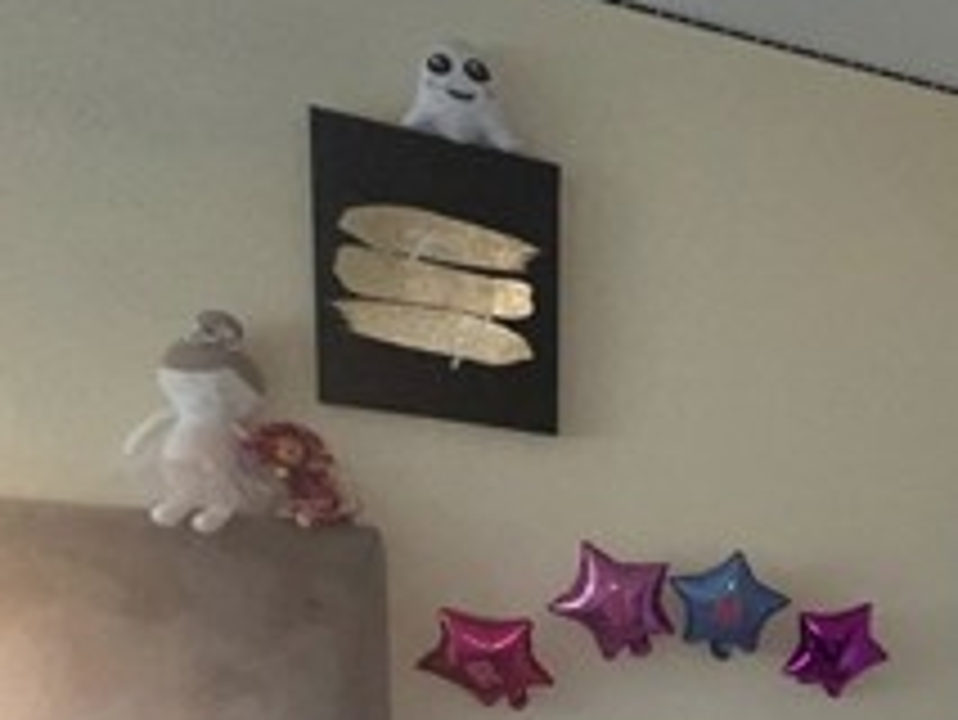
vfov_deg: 32.7
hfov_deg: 36.7
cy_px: 778
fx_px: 1080
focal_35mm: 39
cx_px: 1151
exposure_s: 1/102
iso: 100
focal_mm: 1.57
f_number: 1.8
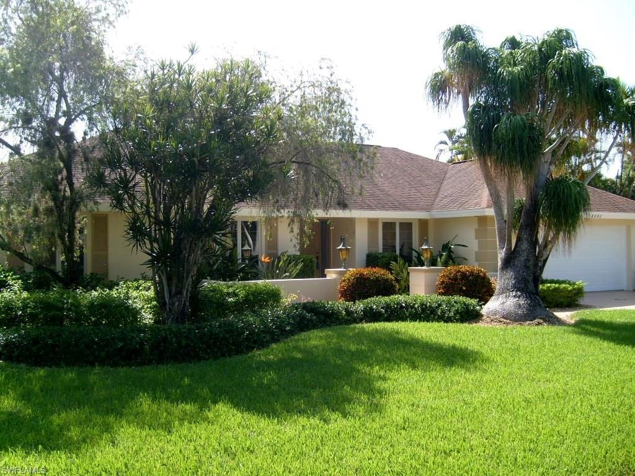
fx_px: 642
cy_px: 238
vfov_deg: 40.7
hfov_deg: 52.6
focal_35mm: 35
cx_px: 318
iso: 80
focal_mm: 5.8
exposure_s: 1/125
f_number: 7.1
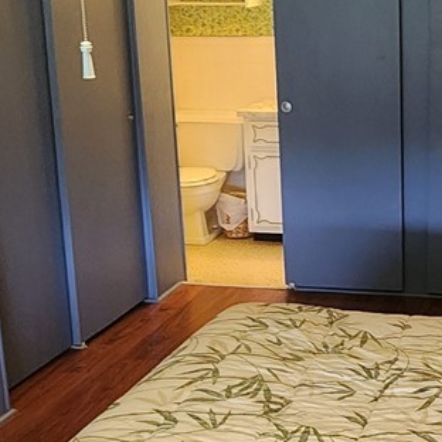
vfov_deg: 29.0
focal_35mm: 59
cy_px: 180
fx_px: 852
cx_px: 455
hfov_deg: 27.2
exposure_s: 1/30
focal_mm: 2.2
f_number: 2.2
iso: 400
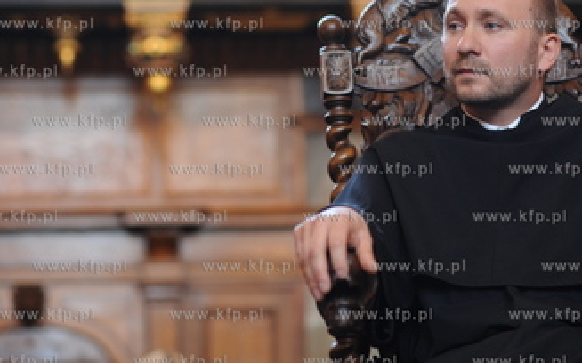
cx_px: 311
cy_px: 144
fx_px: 1680
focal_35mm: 106
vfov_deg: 12.3
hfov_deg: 19.6
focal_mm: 85
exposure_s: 1/50
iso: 800
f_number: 2.8
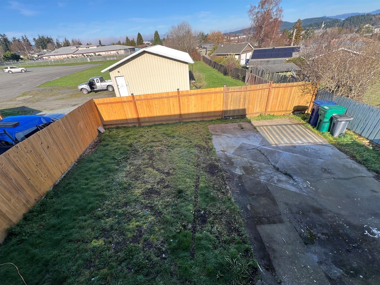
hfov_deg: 98.2
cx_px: 185
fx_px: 165
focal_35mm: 15
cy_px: 164
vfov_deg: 81.2
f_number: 1.8
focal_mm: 1.57
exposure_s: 1/436
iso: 32
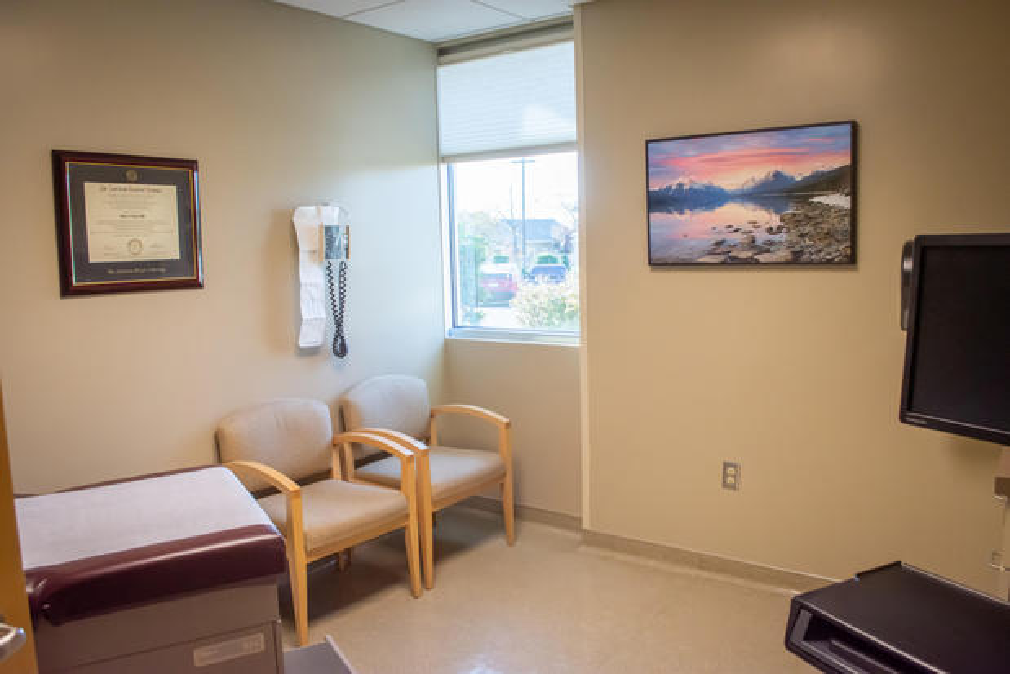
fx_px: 758
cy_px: 337
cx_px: 505
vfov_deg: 48.0
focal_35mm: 27
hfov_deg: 67.4
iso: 1600
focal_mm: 18
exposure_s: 1/160
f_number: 6.3
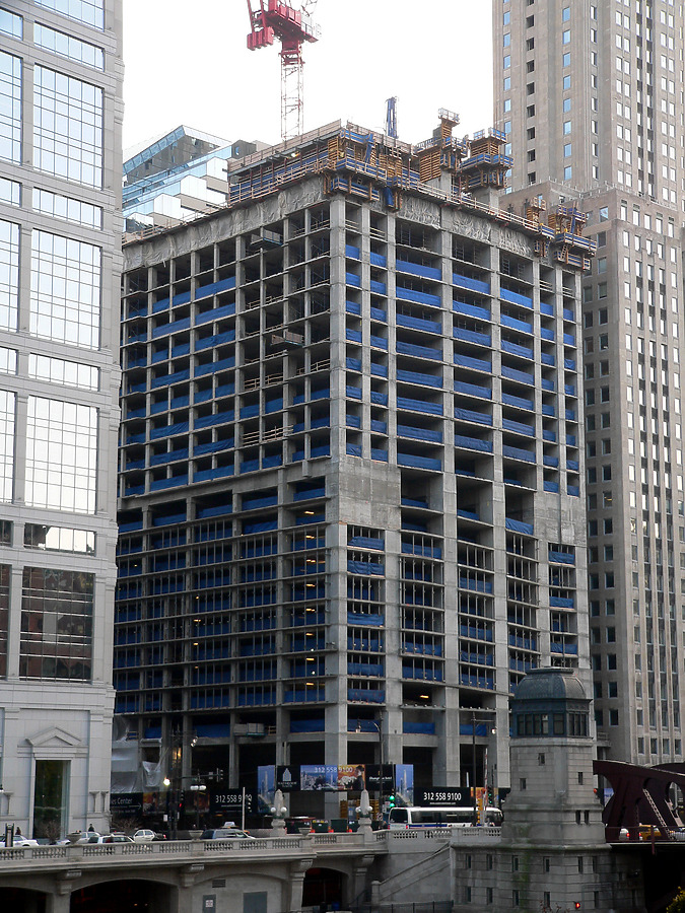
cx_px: 342
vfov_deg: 30.7
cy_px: 456
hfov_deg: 23.3
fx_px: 1662
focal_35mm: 63
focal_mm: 10.5
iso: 80
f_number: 2.8
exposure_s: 1/80
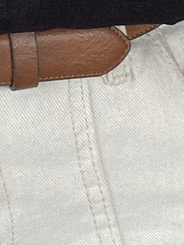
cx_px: -44
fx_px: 1204
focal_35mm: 170
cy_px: -125
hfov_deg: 8.6
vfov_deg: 11.2
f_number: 2.2
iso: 64
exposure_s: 1/122
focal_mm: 2.71
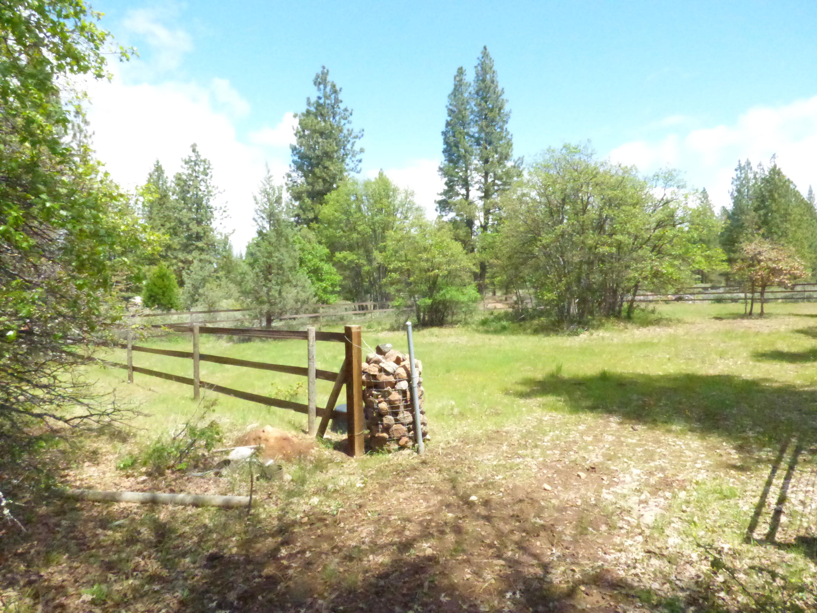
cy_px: 306
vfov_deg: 66.0
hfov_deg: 81.7
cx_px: 408
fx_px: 472
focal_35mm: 20
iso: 3200
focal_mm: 3.64
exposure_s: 1/2000
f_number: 8
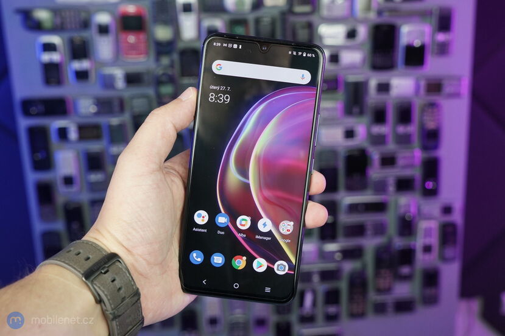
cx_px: 252
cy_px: 168
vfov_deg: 33.4
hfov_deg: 48.5
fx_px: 561
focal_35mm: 40
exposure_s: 1/200
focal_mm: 40
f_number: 6.3
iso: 2500
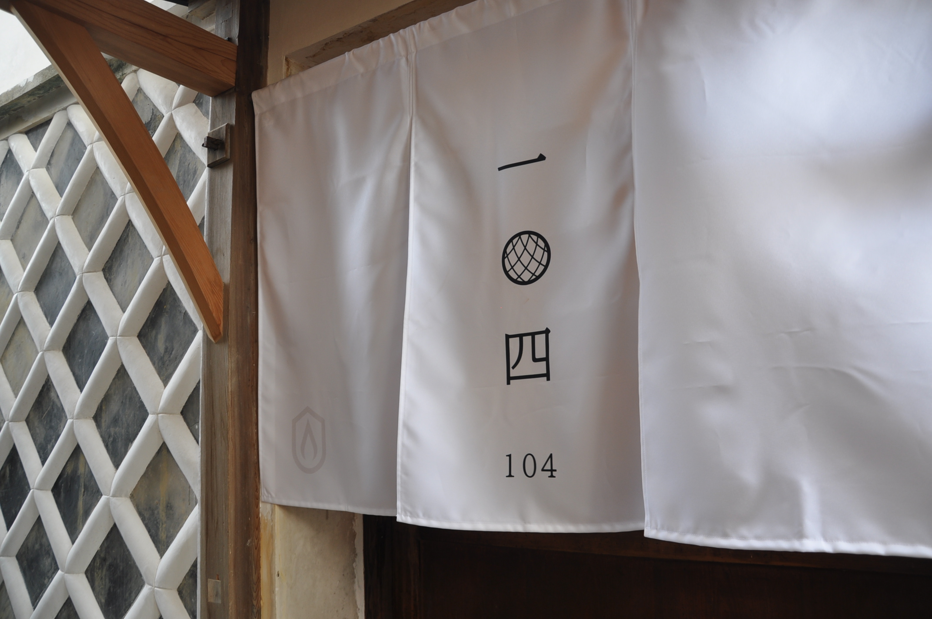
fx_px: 698
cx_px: 466
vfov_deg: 47.8
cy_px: 310
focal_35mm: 27
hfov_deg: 67.4
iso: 200
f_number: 3.5
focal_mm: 18
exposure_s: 1/30
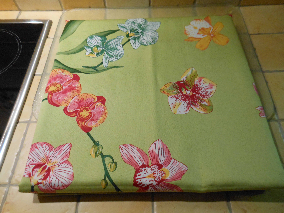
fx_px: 205
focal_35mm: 25
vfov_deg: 54.9
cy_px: 106
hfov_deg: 69.4
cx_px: 142
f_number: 3.2
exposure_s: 1/30
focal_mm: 4.5
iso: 320
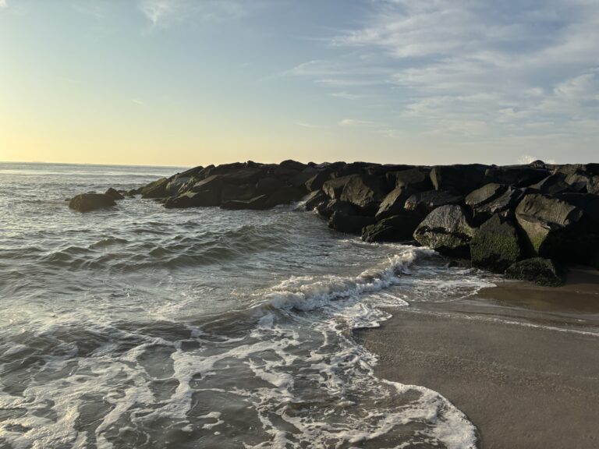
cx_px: 300
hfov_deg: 67.3
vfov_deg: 53.1
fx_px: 450
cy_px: 224
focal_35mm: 26
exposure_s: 1/4425
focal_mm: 5.96
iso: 50
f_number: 1.6
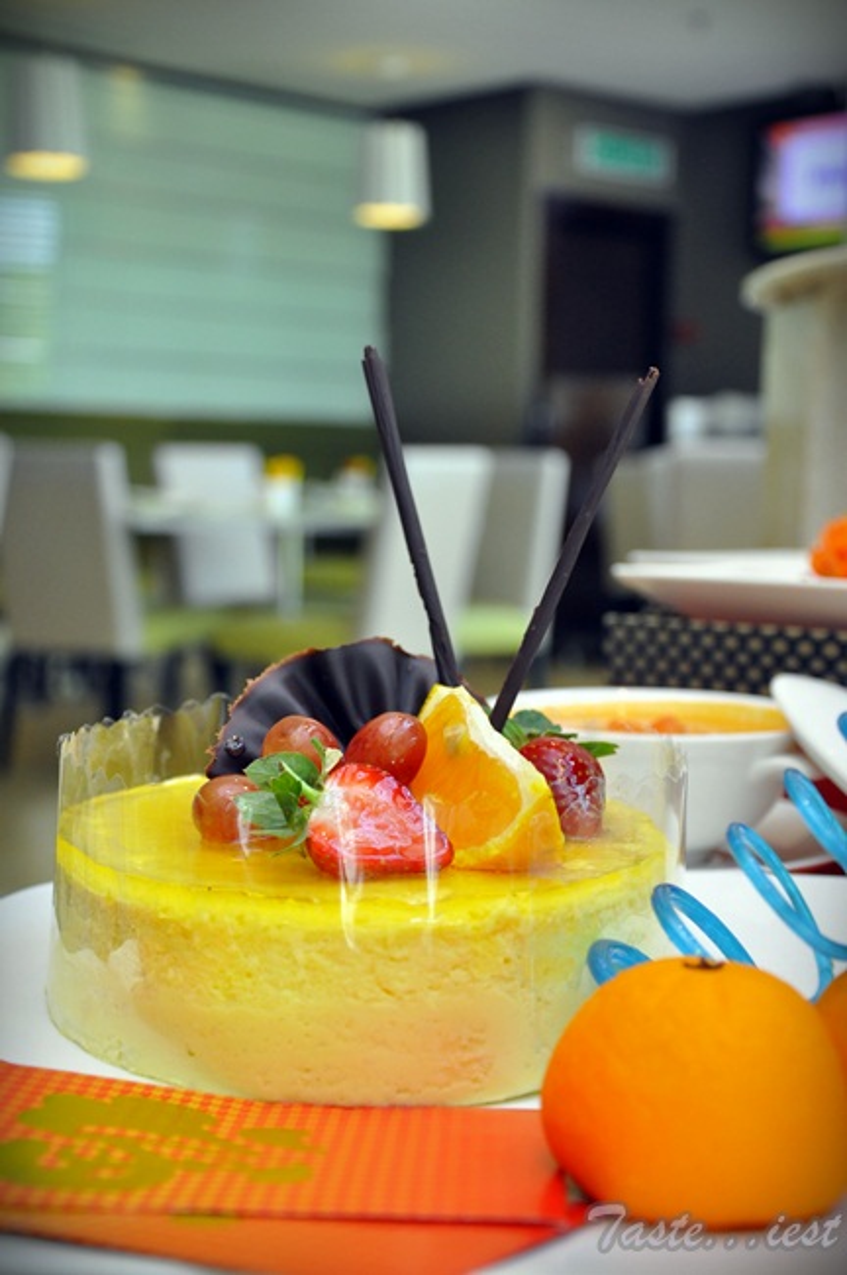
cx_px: 424
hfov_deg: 23.7
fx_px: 2016
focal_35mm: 57
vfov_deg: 35.1
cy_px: 638
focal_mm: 38
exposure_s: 1/80
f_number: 5
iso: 800
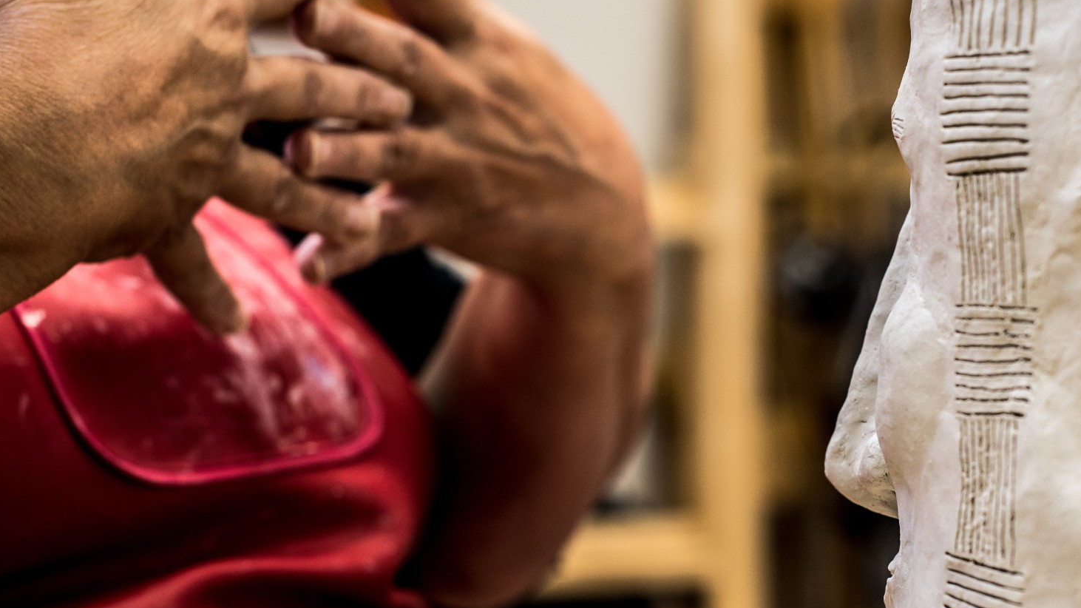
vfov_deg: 14.1
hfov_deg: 24.5
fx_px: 2465
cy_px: 353
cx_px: 802
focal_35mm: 86
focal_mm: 50
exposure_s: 1/100
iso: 500
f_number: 4
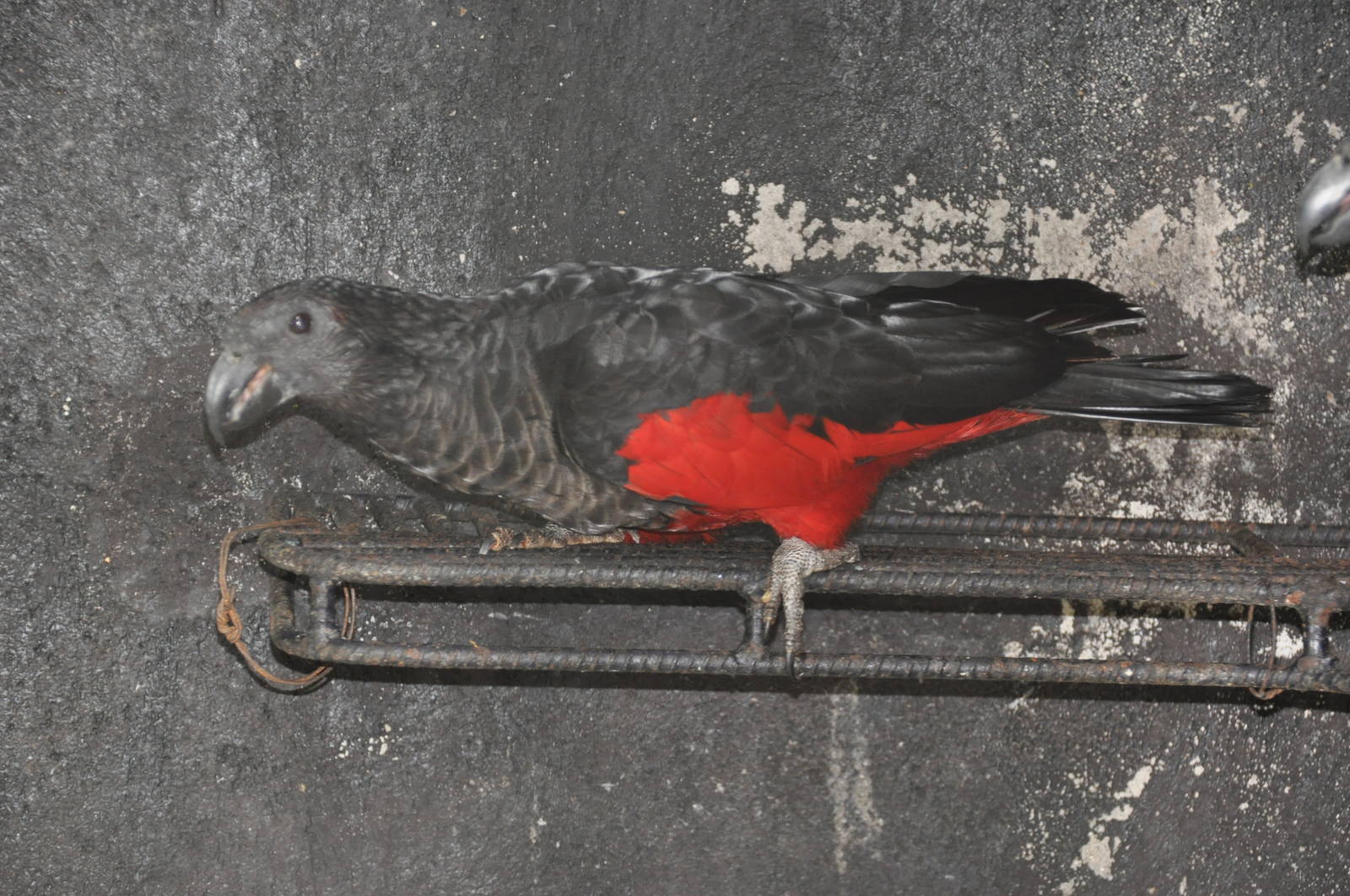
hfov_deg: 11.0
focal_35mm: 188
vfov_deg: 7.3
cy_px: 448
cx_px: 675
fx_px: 7023
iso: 1000
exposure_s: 1/60
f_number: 5.6
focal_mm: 125
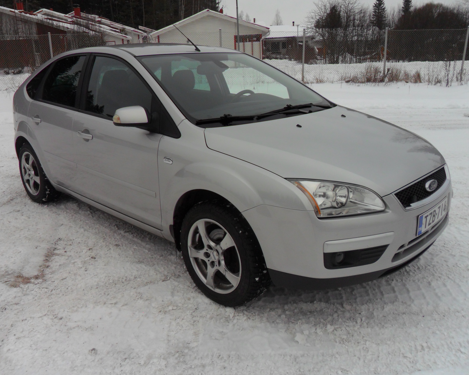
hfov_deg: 60.4
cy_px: 190
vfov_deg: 50.0
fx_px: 403
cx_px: 228
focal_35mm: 29
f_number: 3.5
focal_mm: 4.9
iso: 80
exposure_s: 1/350
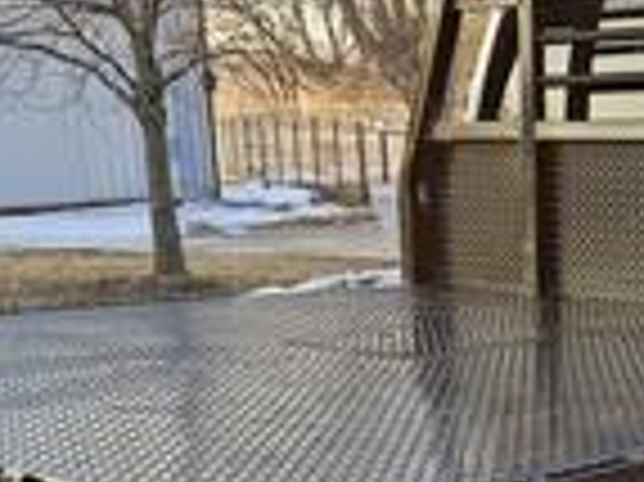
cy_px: 581
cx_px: 653
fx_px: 1506
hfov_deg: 23.1
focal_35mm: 81
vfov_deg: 17.3
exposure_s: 1/152
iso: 25
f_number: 1.8
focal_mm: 5.4
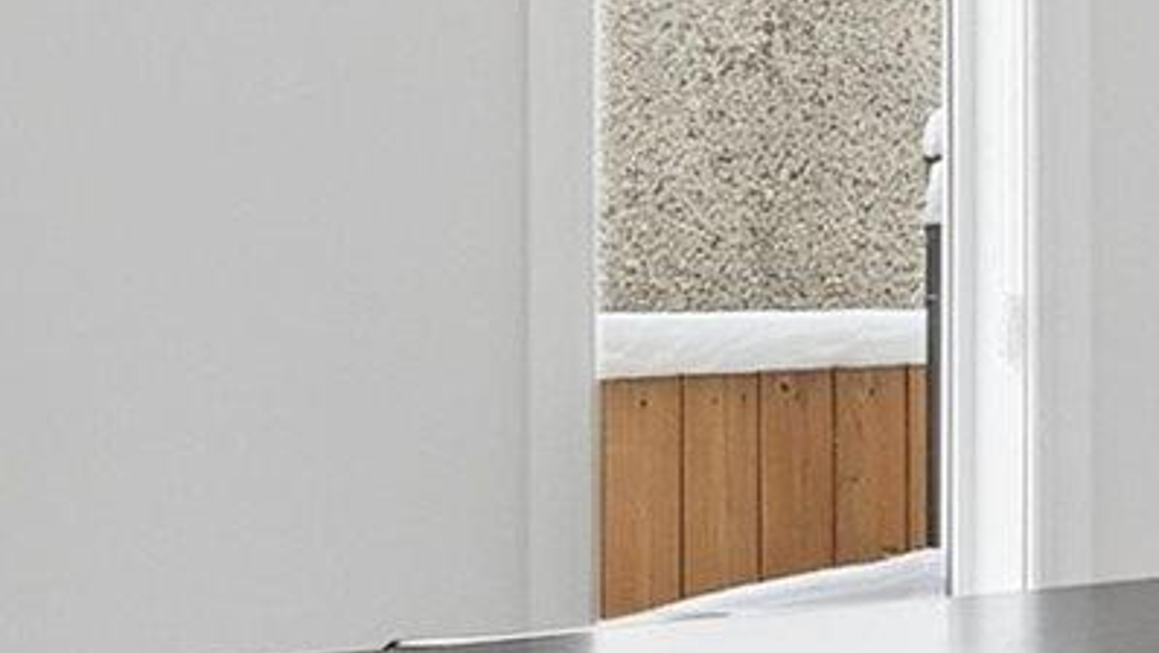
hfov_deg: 18.1
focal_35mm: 113
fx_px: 3473
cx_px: 1328
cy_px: 74
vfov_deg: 10.7
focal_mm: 14
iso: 100
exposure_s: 1/50
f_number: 8
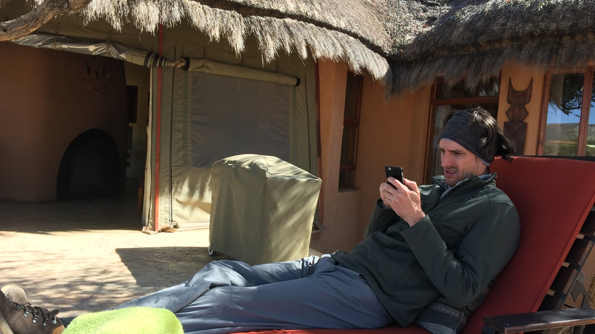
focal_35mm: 32
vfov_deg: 36.6
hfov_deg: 61.0
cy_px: 186
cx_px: 298
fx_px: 505
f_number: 2.2
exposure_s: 1/230
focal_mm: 4.15
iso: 32
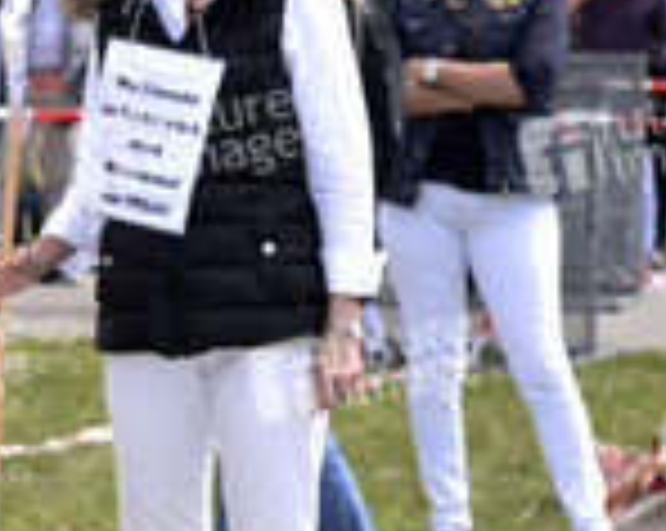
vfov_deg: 4.5
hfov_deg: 5.6
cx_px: -205
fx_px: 6772
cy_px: 256
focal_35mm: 344
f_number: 9
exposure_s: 1/160
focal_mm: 120
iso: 250
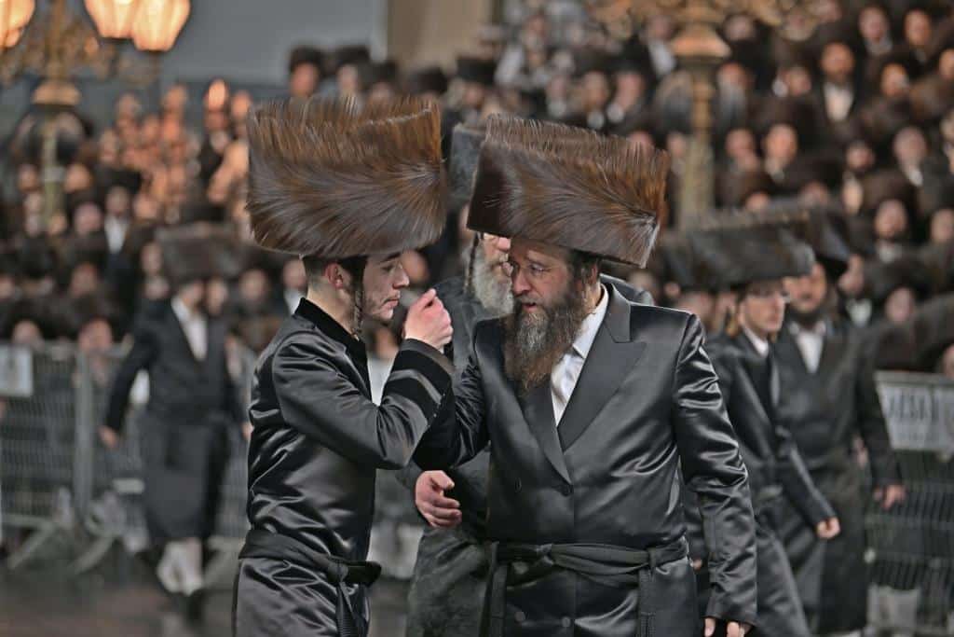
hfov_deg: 14.7
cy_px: 318
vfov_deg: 9.8
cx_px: 477
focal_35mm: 140
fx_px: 3710
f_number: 2.8
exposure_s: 1/320
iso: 500
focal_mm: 140
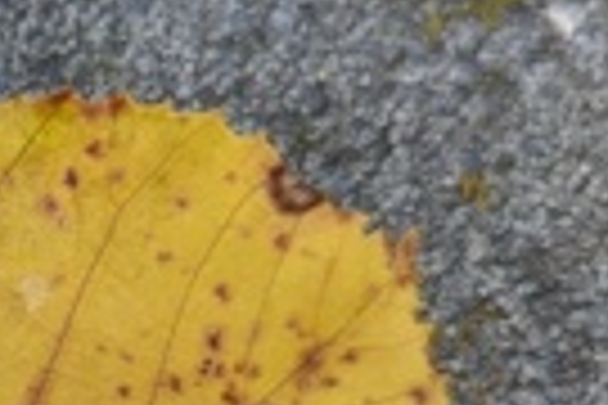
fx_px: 1706
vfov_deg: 13.2
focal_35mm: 101
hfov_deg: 19.0
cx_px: -144
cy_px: 486
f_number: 1.85
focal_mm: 6.81
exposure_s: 1/139
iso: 44
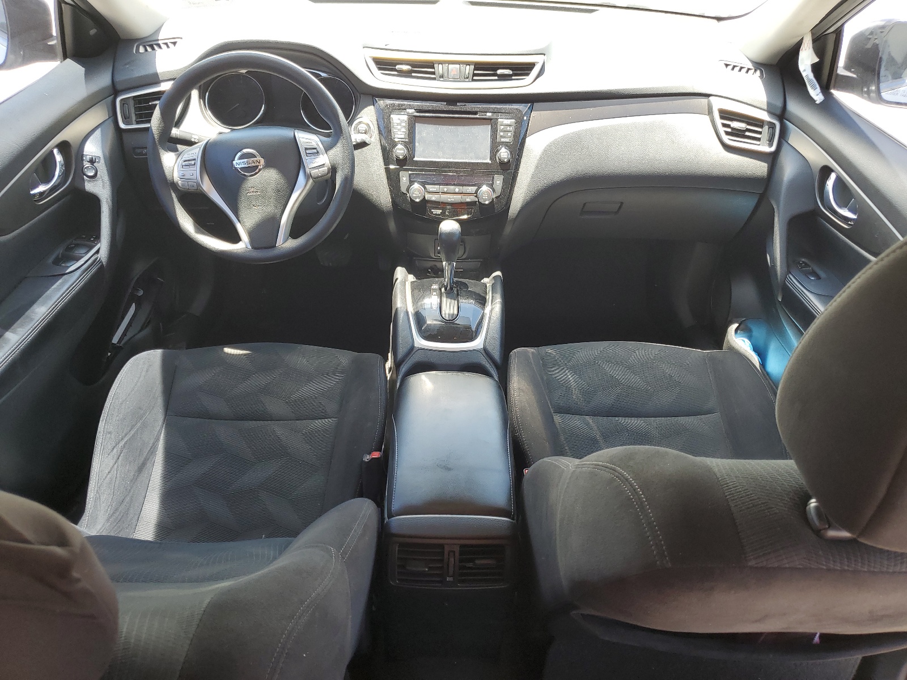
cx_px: 454
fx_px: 681
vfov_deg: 53.1
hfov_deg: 67.3
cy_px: 340
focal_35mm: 26
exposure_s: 1/145
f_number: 1.5
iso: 50
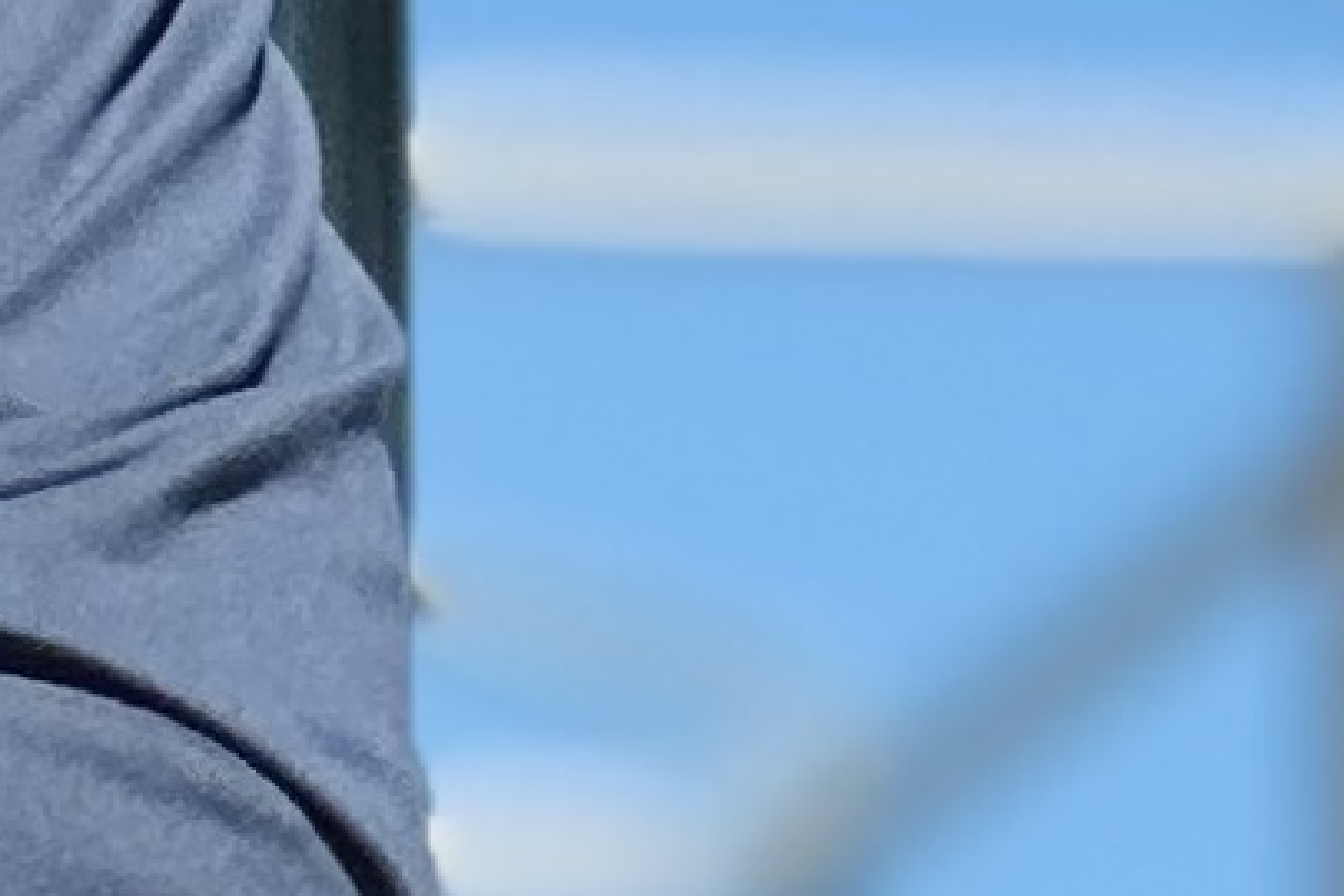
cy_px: -976
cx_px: -1304
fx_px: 15679
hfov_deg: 4.8
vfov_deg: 3.2
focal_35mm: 420
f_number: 2.8
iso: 32
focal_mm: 9
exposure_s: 1/657
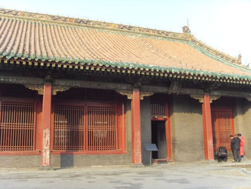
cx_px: 126
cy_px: 94
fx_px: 283
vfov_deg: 36.8
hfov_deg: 47.9
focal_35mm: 39
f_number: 3.5
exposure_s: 1/180
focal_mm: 6.6
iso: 80
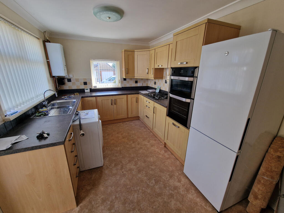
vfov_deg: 89.9
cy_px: 106
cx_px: 142
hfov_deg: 106.2
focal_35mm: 13
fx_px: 107
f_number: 2.2
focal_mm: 2.2
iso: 64
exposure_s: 1/100
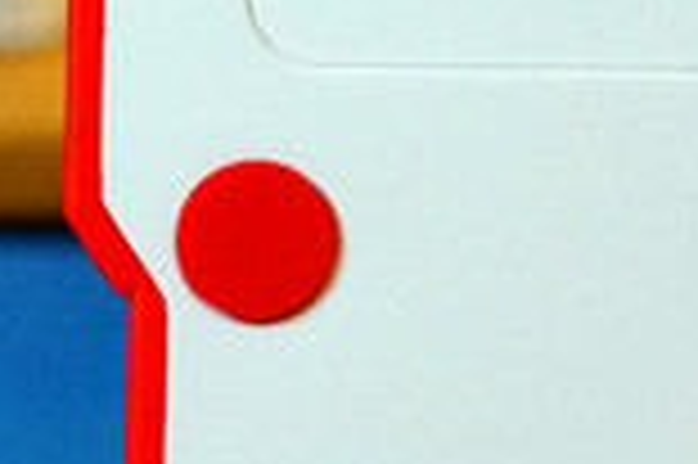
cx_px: 928
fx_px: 9219
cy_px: 230
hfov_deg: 4.3
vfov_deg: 2.9
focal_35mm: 476
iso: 2500
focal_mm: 72
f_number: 5.6
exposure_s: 1/160
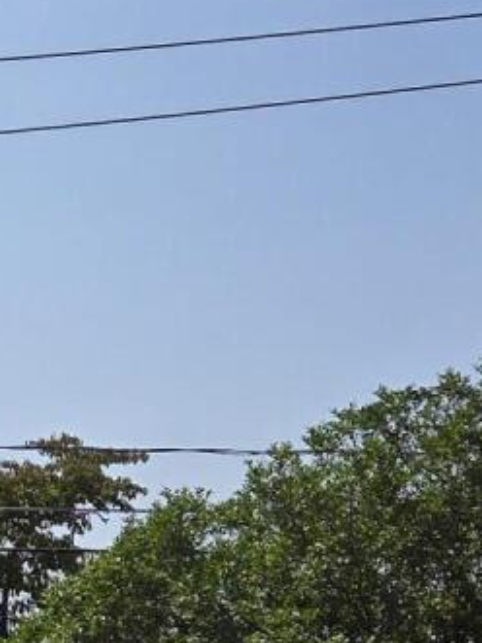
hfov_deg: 9.8
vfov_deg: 13.7
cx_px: -513
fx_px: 2582
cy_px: 826
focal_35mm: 139
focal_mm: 5.4
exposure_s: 1/3273
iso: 25
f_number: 1.8
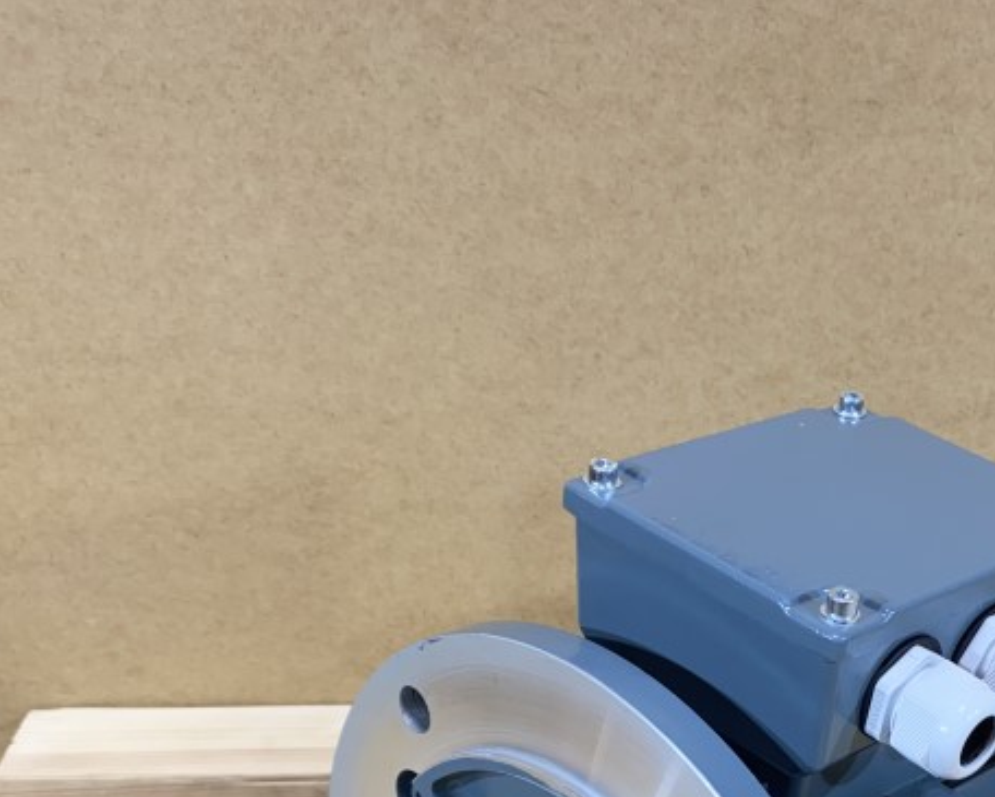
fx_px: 1679
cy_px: 797
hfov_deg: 32.1
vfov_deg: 25.4
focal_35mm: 57
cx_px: 801
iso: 32
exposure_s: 1/147
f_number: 1.8
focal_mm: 4.25
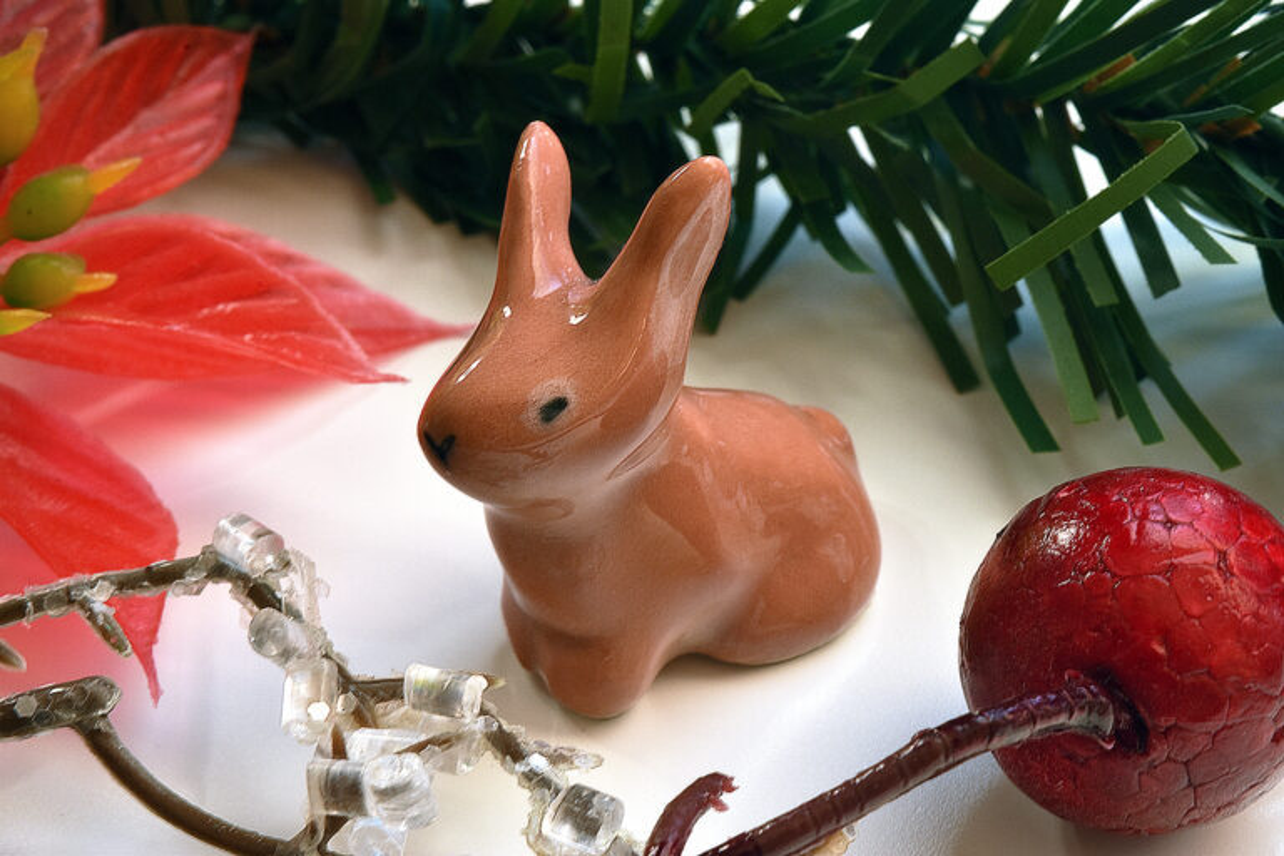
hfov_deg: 28.1
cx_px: 642
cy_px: 428
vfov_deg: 18.9
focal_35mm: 72
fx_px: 2568
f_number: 25
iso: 250
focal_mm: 48
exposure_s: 1.6
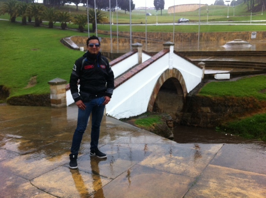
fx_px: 269
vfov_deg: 40.6
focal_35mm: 35
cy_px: 99
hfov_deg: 52.7
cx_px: 133
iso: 80
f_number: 2.8
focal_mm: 3.85
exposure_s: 1/200
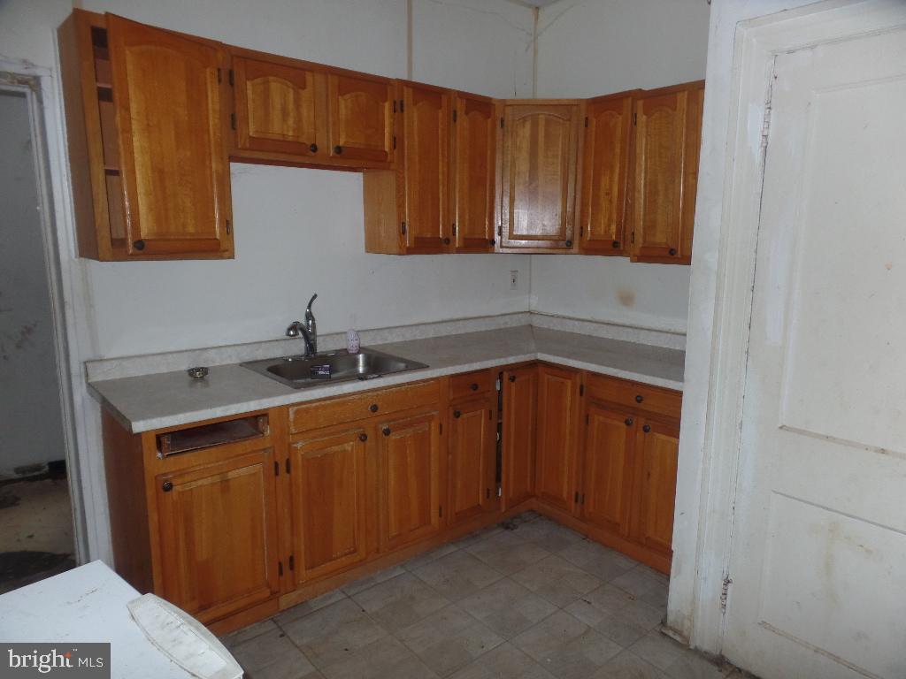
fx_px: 602
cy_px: 340
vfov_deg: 58.9
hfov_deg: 73.9
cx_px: 453
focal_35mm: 23
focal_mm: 4.1
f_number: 2.8
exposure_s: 1/30
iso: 160
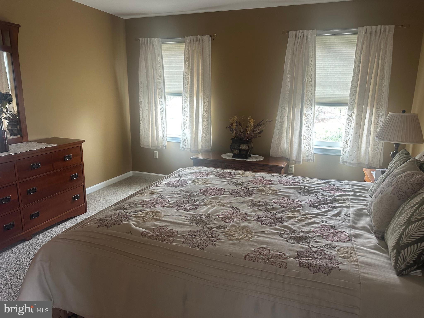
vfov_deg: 56.8
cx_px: 212
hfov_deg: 71.6
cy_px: 159
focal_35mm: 24
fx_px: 294
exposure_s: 1/60
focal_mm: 6.86
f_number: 1.78
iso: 160
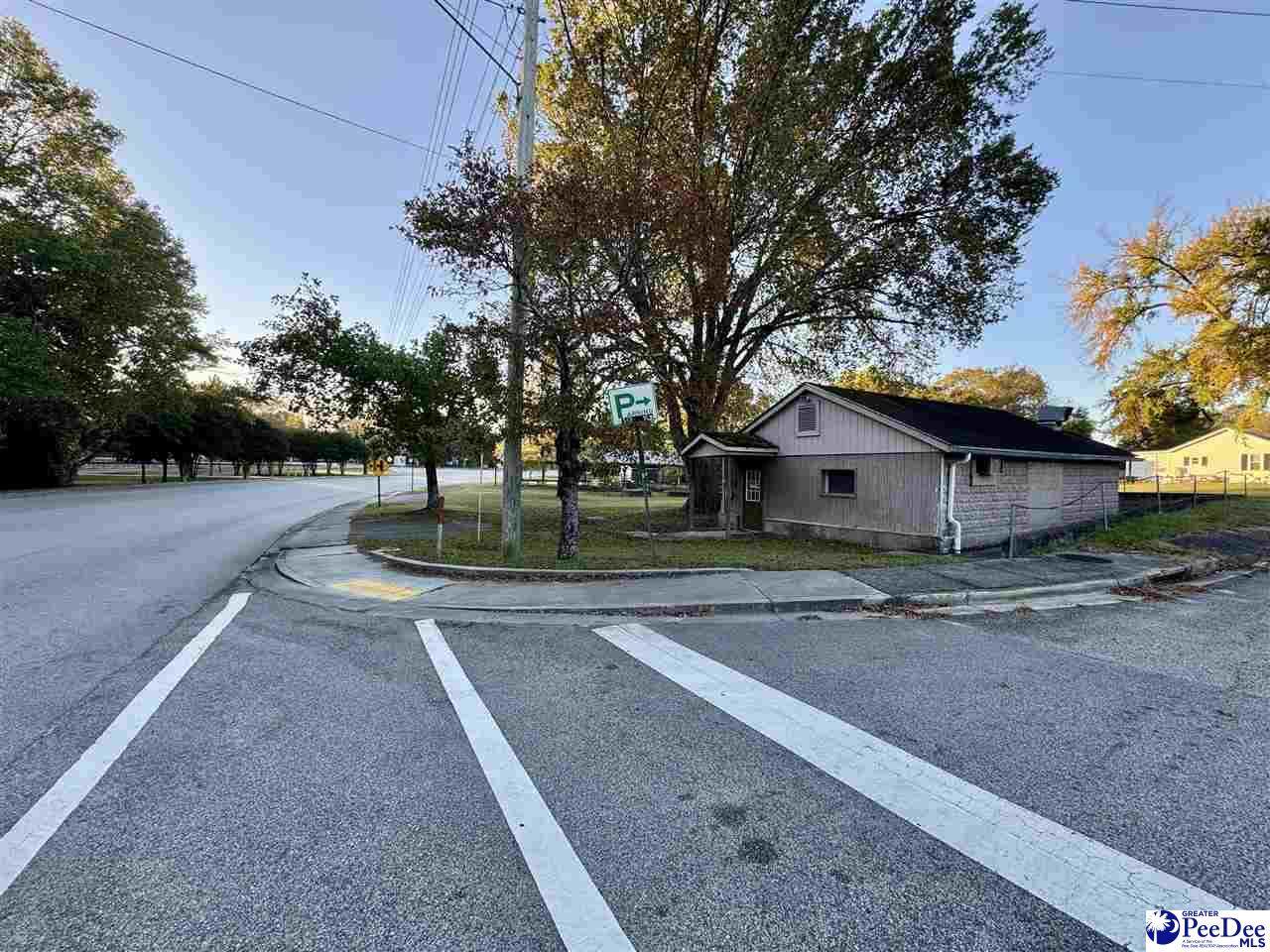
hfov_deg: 102.1
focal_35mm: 14
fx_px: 514
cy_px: 476
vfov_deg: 85.7
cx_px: 635
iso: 40
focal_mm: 2.22
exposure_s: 1/100
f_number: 2.2
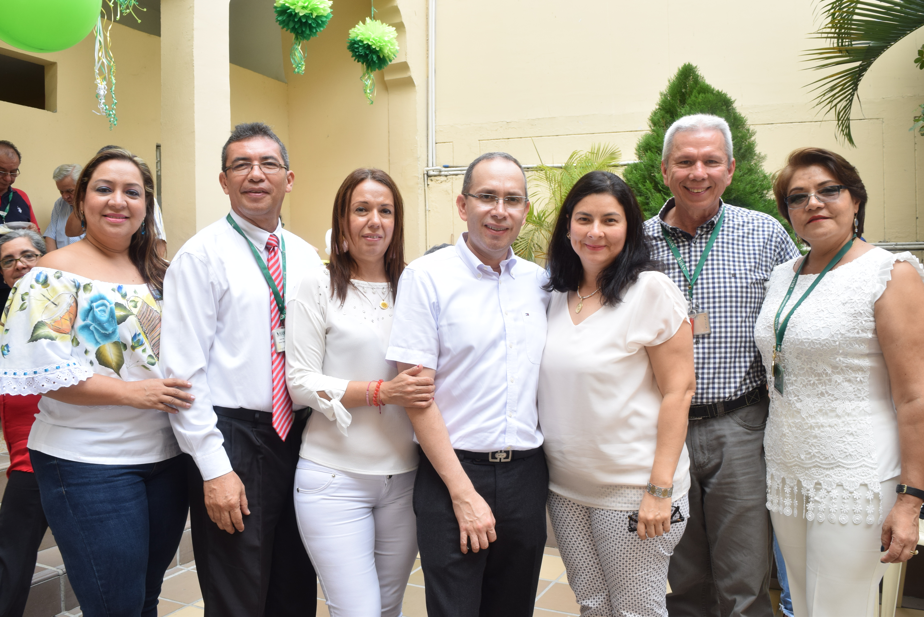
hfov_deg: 61.9
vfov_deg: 43.6
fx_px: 770
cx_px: 462
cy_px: 308
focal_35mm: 30
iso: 400
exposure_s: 1/200
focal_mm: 20
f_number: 8
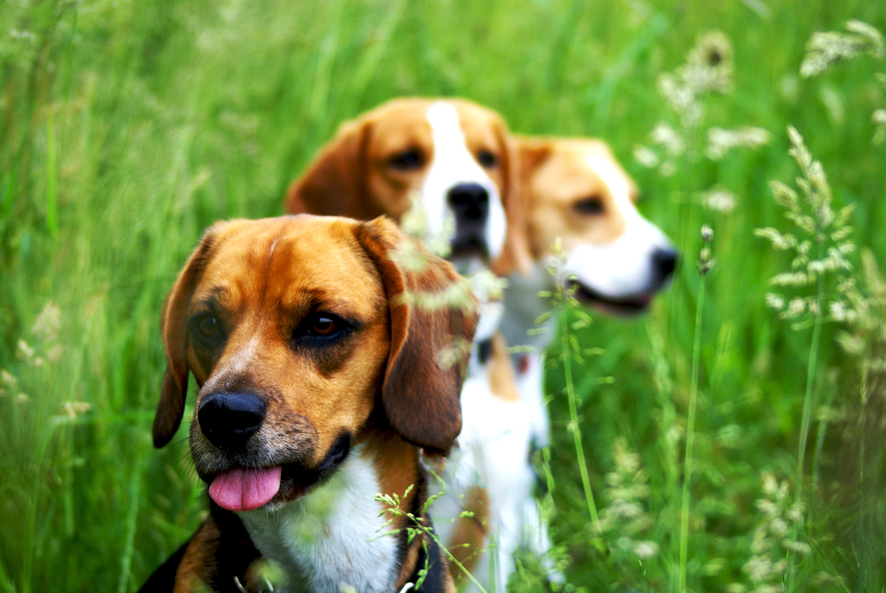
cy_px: 296
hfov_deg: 18.2
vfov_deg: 12.2
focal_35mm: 112
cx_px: 443
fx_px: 2772
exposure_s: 1/125
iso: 125
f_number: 4.5
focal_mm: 75
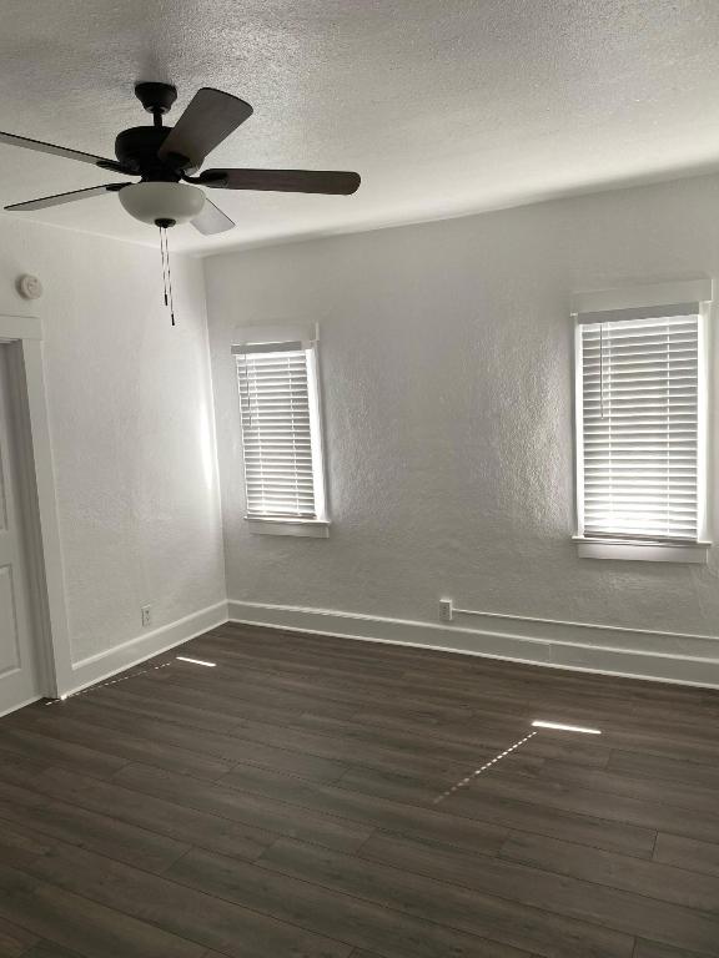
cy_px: 479
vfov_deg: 67.3
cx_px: 360
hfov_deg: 53.1
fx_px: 720
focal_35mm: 26
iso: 40
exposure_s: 1/120
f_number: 1.8
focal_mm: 4.25
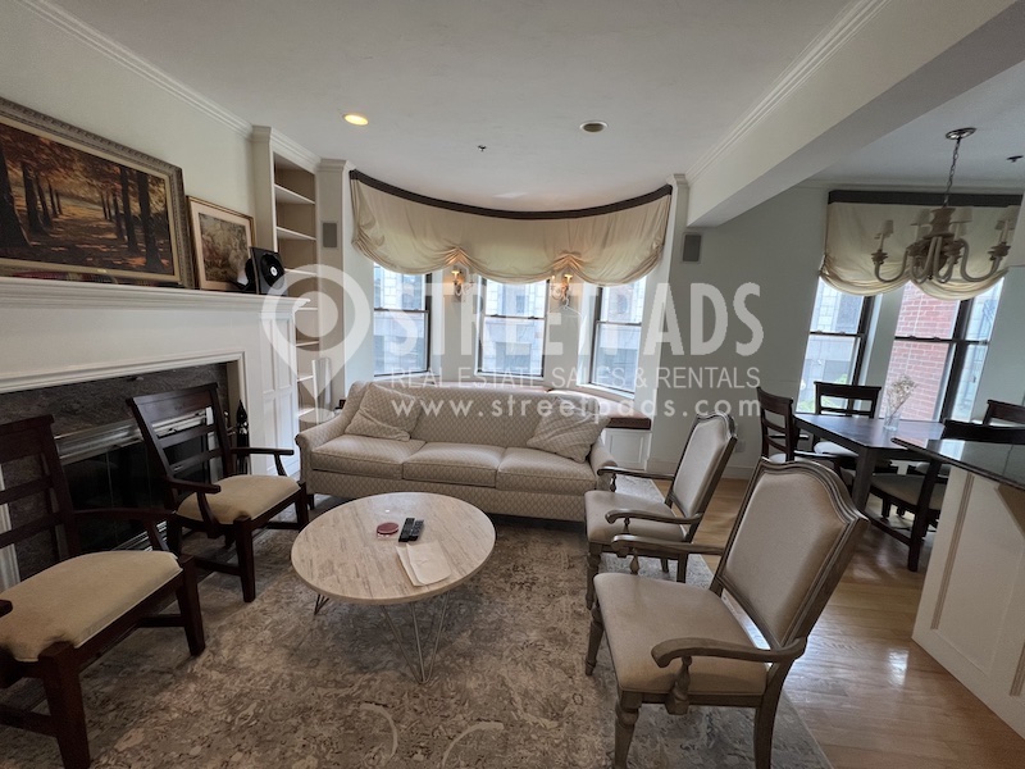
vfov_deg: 89.9
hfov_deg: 106.2
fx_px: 385
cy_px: 384
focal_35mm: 13
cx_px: 512
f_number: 1.8
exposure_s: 1/120
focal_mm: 1.57
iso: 80
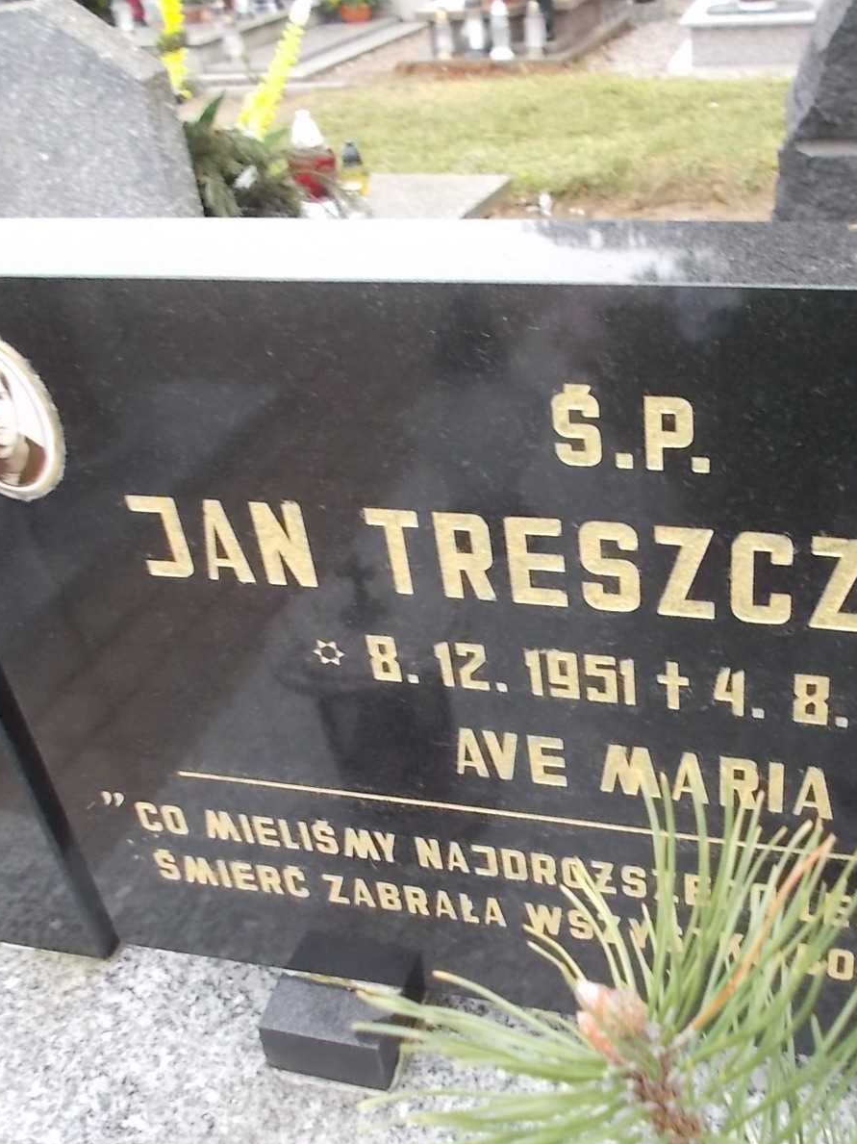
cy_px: 576
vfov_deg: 52.6
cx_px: 588
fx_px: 1156
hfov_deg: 40.1
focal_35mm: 35
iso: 200
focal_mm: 4.6
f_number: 3.2
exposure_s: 1/15
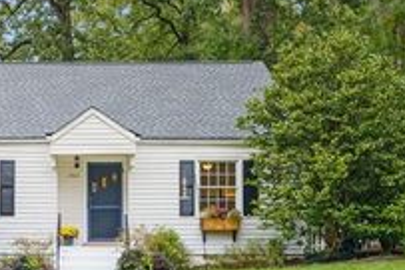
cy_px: 205
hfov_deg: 33.2
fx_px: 663
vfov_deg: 22.7
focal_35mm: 59
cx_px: 94
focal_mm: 24
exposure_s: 1/125
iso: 1250
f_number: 6.3
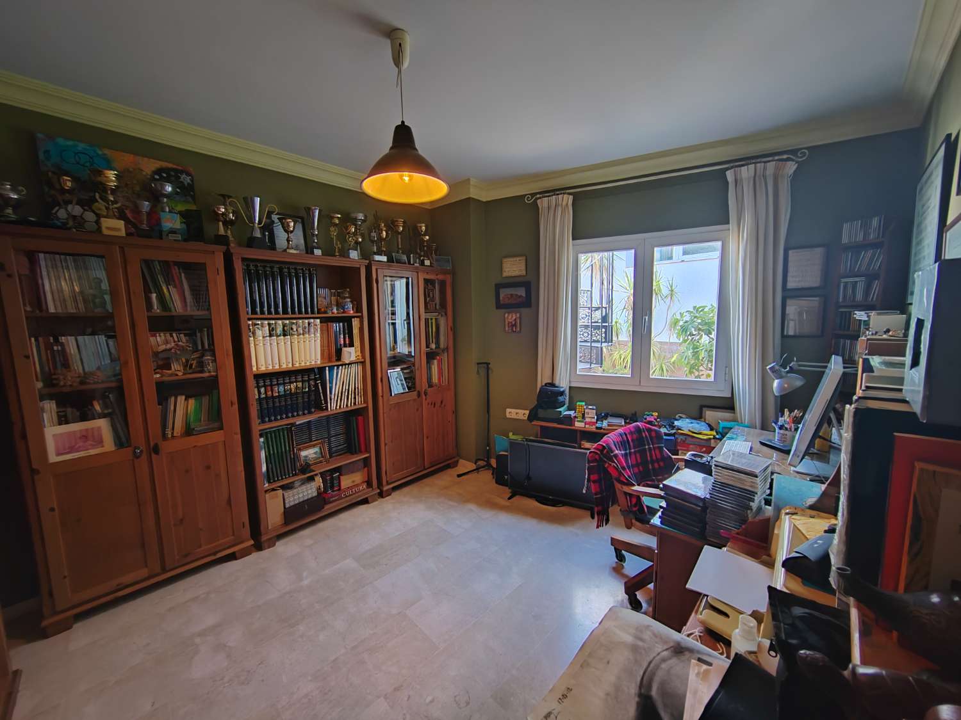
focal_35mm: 13
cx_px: 480
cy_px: 360
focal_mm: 2.16
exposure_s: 1/33.3
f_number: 2.2
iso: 905
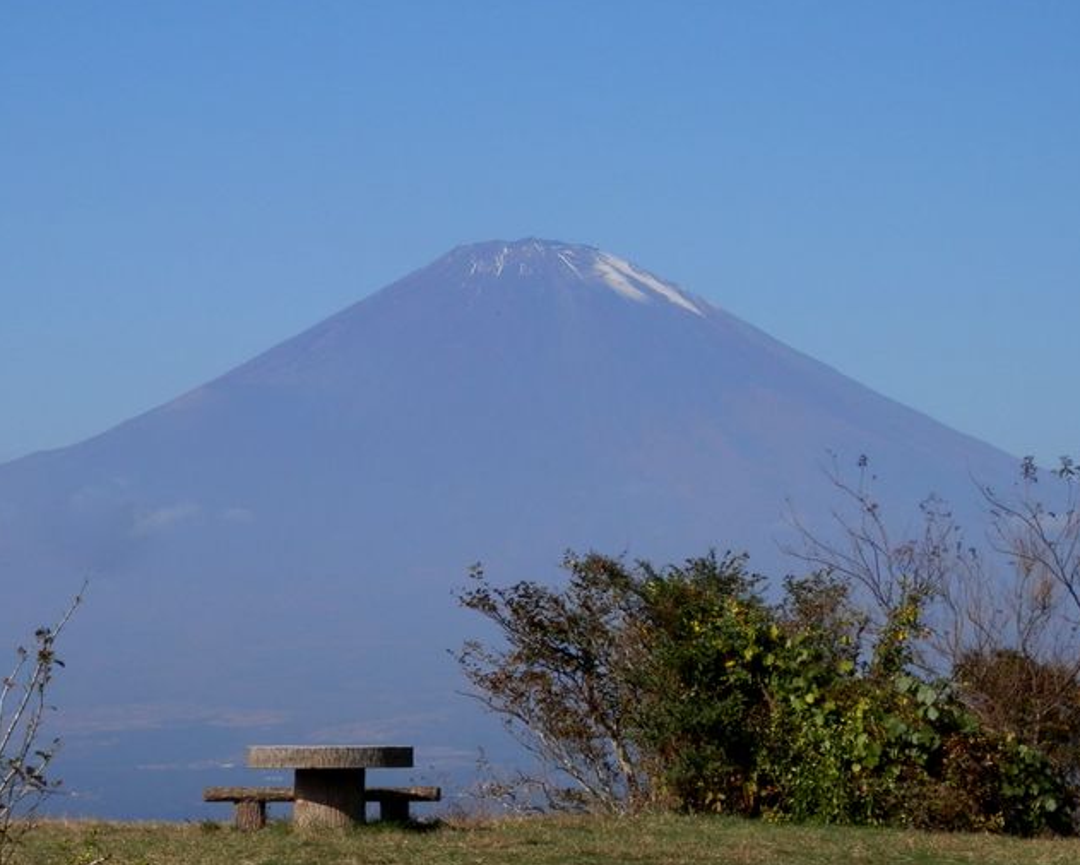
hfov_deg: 16.0
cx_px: 503
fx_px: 3836
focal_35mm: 120
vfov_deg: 12.9
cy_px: 450
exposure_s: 1/800
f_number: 4.9
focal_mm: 17.3
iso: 80
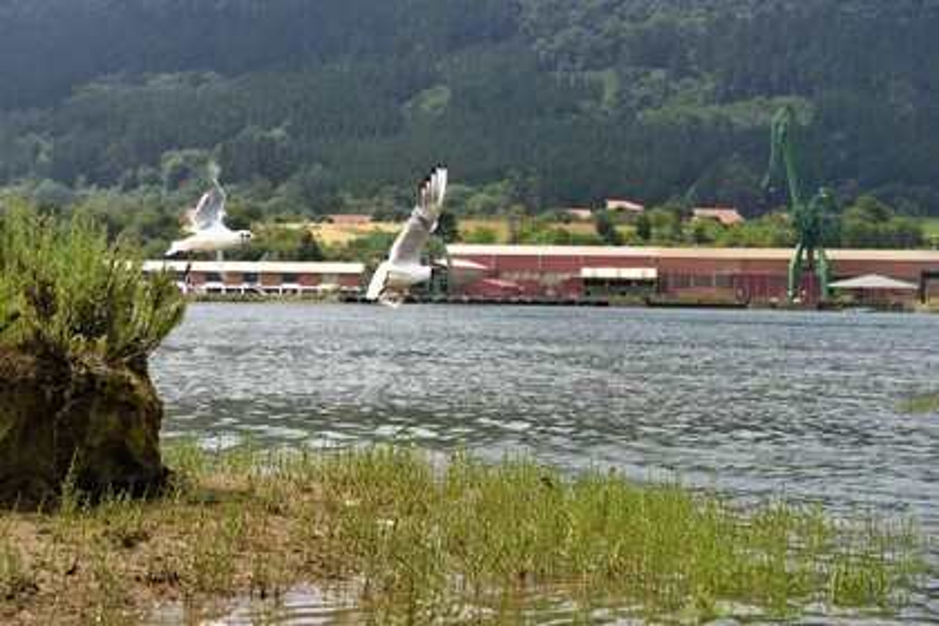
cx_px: 470
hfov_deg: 28.8
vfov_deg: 19.5
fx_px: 1826
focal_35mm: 70
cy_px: 313
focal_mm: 70
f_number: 9
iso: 200
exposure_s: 1/400
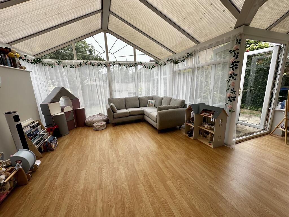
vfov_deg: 85.7
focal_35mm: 14
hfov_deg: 102.1
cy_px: 108
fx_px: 117
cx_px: 144
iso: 40
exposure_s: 1/227
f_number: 2.2
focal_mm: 2.22
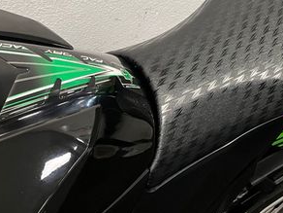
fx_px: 466
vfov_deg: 24.8
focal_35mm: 57
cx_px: 297
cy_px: 15
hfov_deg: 30.8
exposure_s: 1/50
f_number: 1.6
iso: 100
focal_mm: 5.1
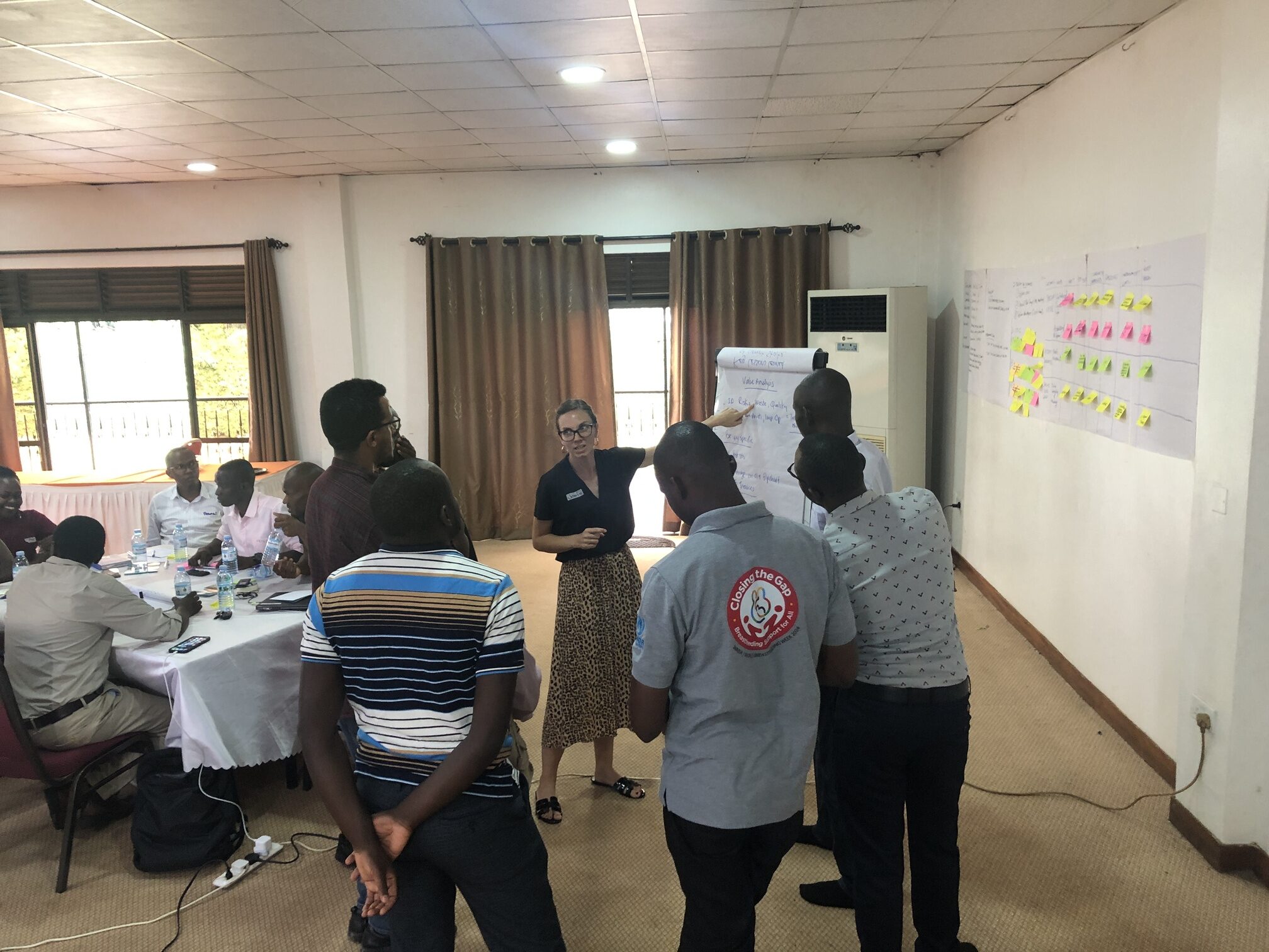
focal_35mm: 28
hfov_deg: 63.4
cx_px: 634
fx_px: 1026
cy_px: 476
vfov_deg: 49.7
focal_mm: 4
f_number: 1.8
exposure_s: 1/17
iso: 50
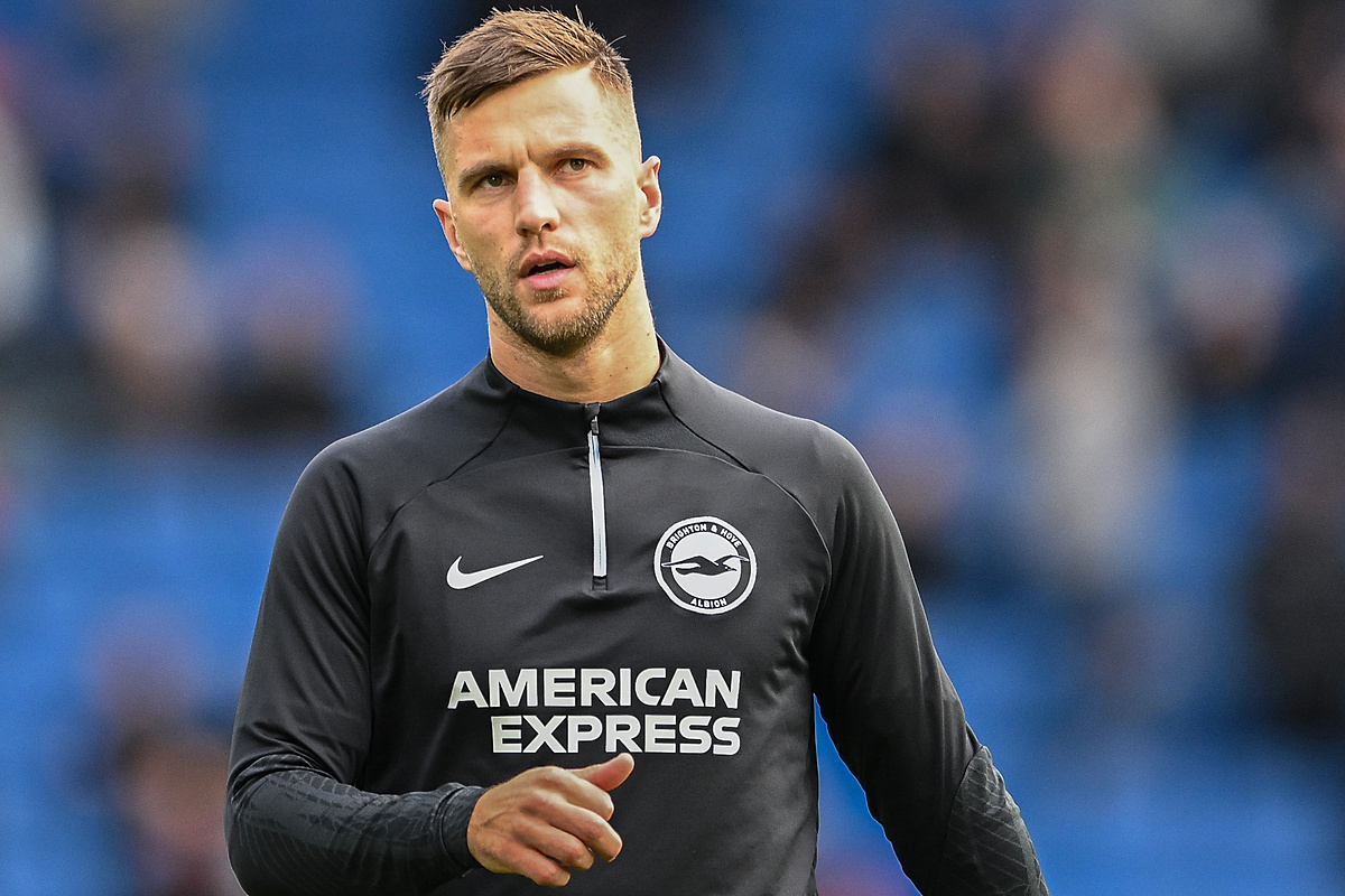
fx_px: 14943
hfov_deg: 5.2
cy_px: 448
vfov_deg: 3.4
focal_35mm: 400
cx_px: 672
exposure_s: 1/1600
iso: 1100
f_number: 3.5
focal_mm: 400
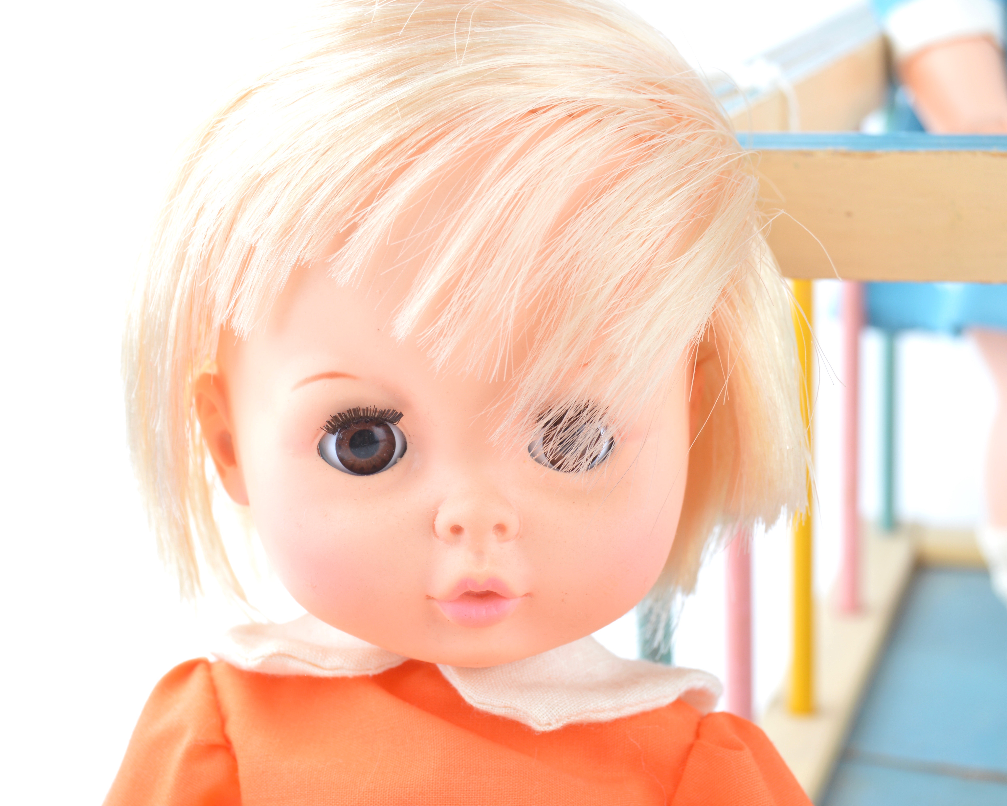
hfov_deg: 24.4
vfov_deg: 19.7
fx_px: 2325
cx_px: 459
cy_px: 403
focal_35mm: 78
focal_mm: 46
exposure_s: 1/25
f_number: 9
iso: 100
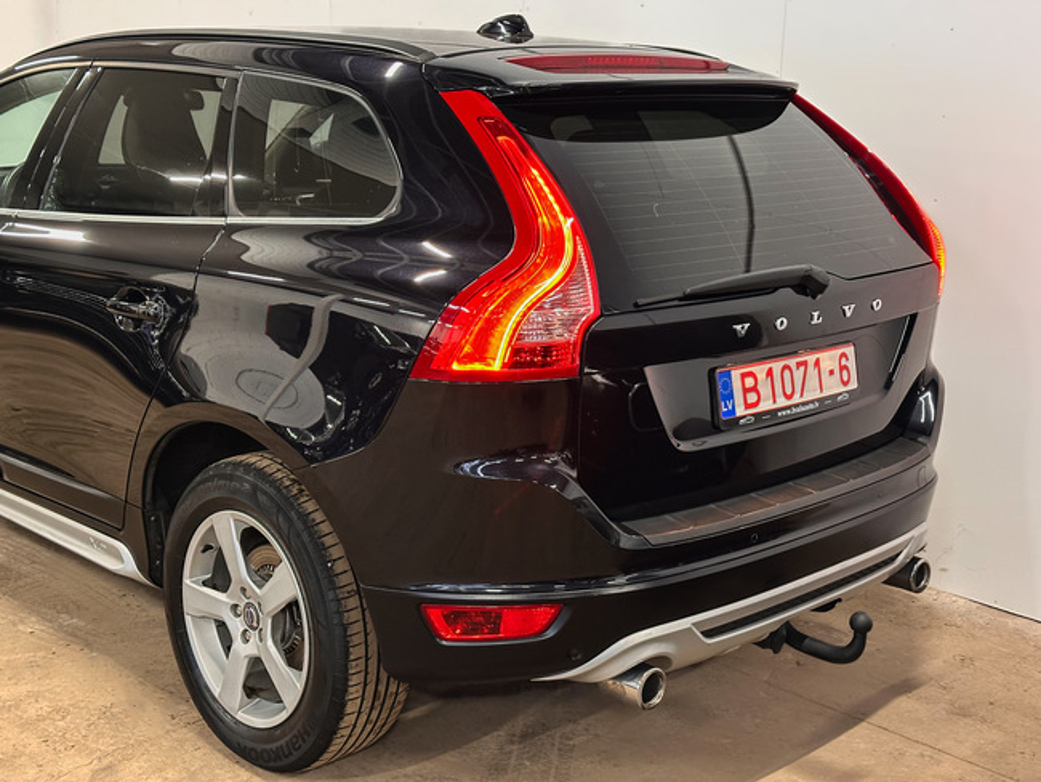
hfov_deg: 39.6
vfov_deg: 30.3
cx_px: 520
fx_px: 1444
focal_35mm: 48
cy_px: 391
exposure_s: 1/33
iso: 400
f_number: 1.78
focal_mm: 6.86
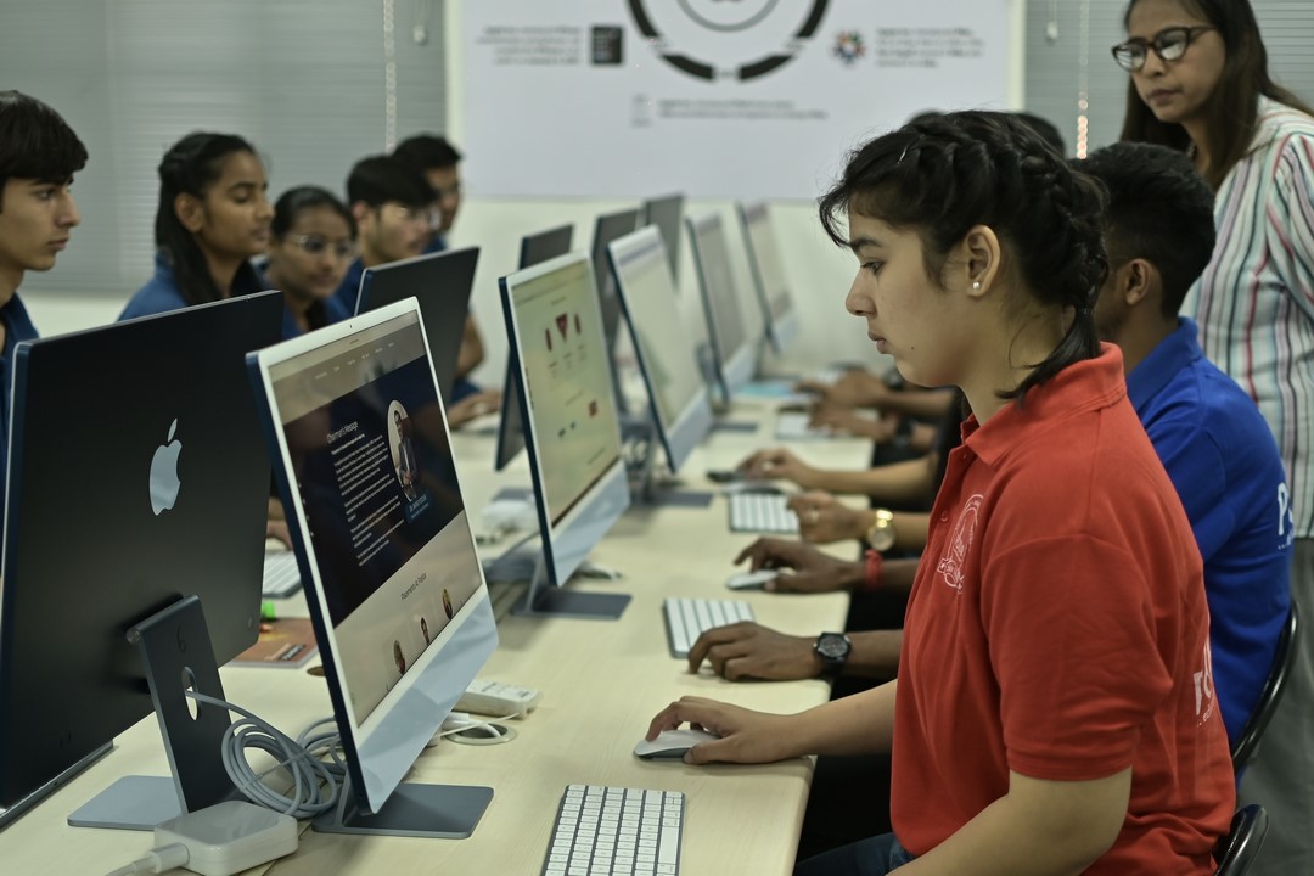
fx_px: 1898
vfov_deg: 26.0
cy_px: 438
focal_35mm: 52
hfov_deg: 38.2
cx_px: 657
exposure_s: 1/160
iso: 200
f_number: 1.8
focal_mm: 35
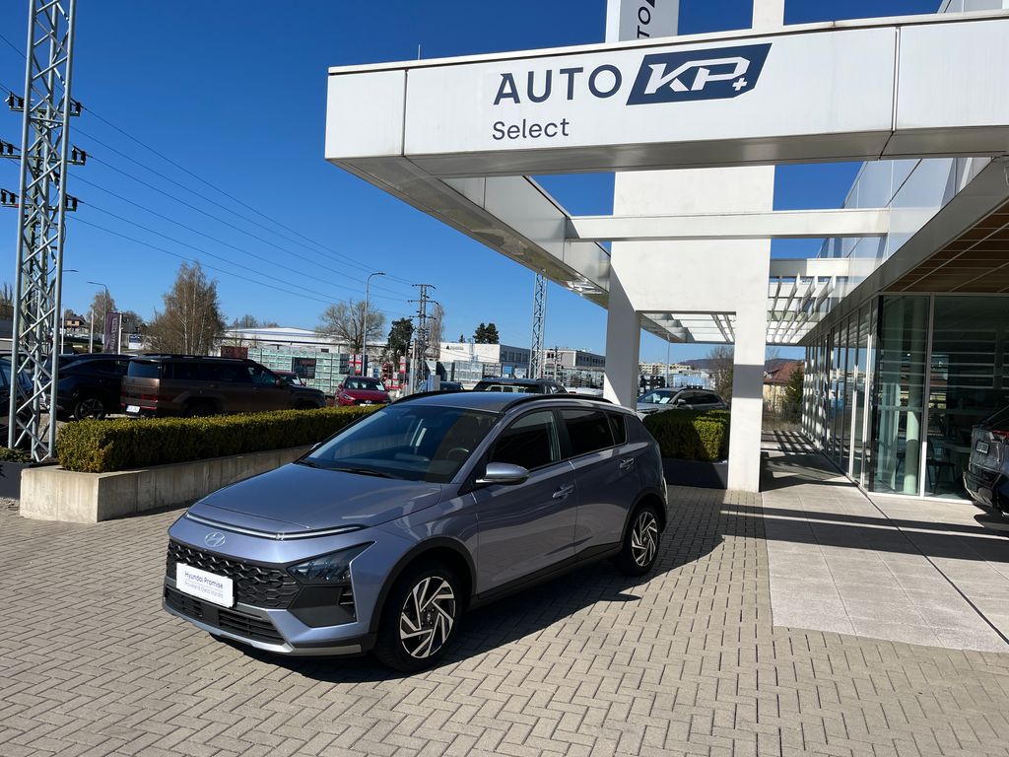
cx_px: 504
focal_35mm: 26
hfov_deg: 67.3
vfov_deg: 53.1
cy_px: 378
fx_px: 758
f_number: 1.6
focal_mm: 5.1
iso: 50
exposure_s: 1/6173
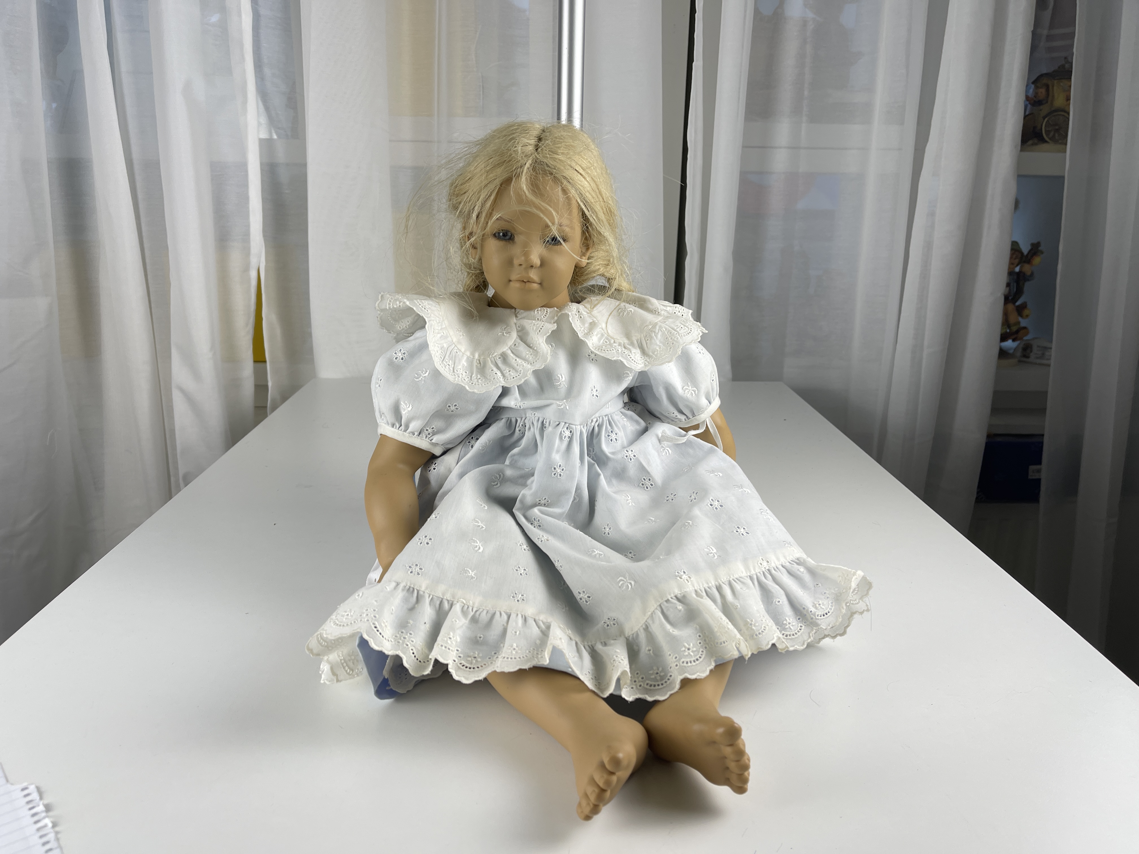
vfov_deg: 54.9
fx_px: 823
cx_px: 570
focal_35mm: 25
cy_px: 427
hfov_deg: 69.4
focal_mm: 5.1
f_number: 1.6
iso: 32
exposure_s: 1/130
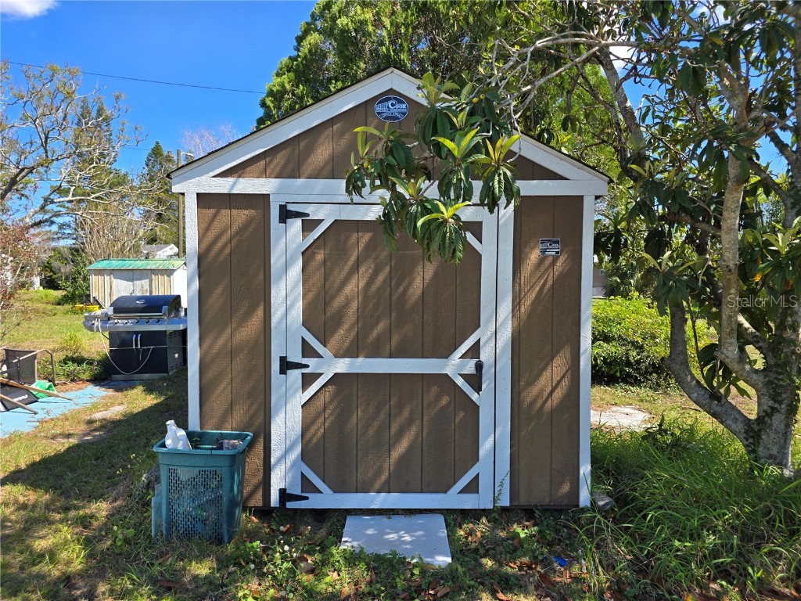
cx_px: 400
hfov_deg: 73.9
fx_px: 532
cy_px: 300
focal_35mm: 23
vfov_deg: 58.9
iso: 12
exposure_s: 1/352
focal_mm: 6.3
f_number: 1.7
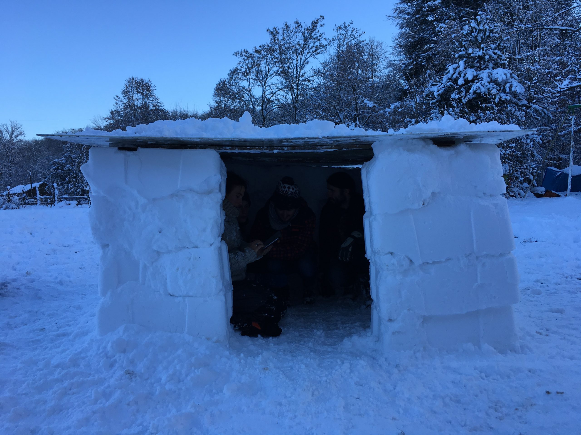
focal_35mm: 29
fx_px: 487
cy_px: 218
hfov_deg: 61.7
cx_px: 290
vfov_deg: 48.2
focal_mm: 4.15
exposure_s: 1/591
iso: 25
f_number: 2.2
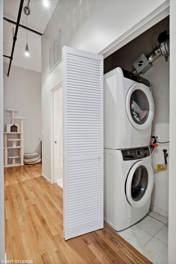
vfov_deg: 93.3
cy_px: 132
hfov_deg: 70.4
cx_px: 88
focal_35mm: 17
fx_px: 125
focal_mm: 17
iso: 320
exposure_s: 2
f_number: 8
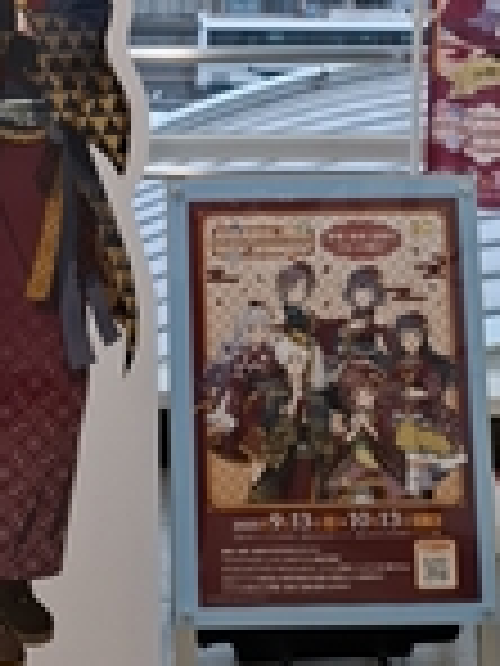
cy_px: 0
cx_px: 135
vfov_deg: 29.2
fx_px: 1194
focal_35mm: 62
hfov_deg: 23.4
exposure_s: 1/111
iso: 50
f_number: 1.8
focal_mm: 5.54
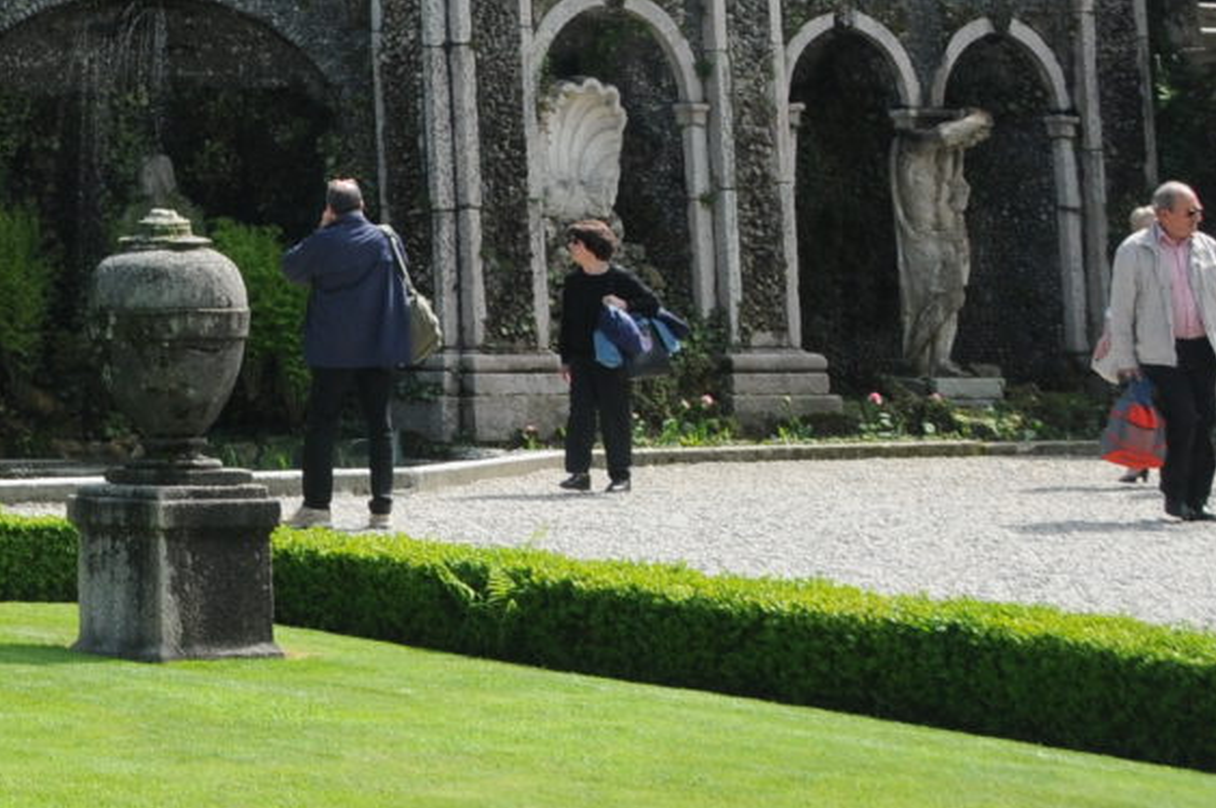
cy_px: -442
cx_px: -799
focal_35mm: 133
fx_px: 4487
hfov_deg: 14.1
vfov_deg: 9.9
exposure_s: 1/160
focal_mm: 26
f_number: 10
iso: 250
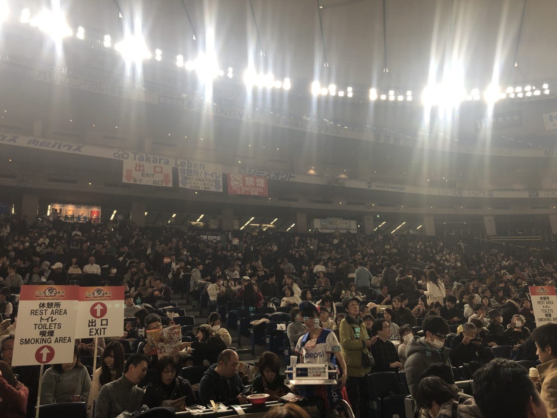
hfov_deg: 63.4
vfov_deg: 49.7
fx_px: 451
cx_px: 278
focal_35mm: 28
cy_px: 209
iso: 20
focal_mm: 3.99
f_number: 1.8
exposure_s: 1/111
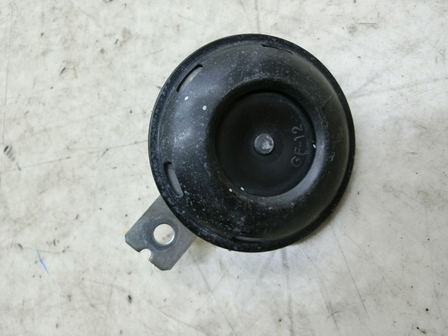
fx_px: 324
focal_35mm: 25
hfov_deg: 69.4
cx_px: 224
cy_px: 168
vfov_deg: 54.9
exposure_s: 1/80
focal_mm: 4.5
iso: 400
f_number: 3.5
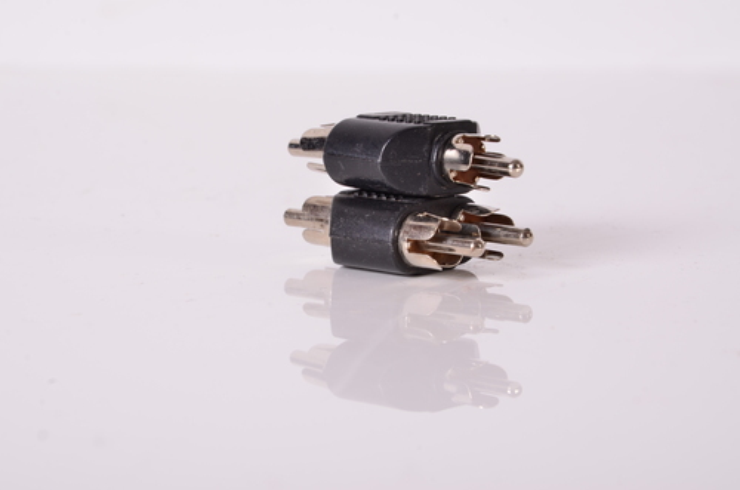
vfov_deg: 8.7
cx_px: 370
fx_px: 3230
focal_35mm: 158
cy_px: 245
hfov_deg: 13.1
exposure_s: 1/200
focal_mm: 105
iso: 100
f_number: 14
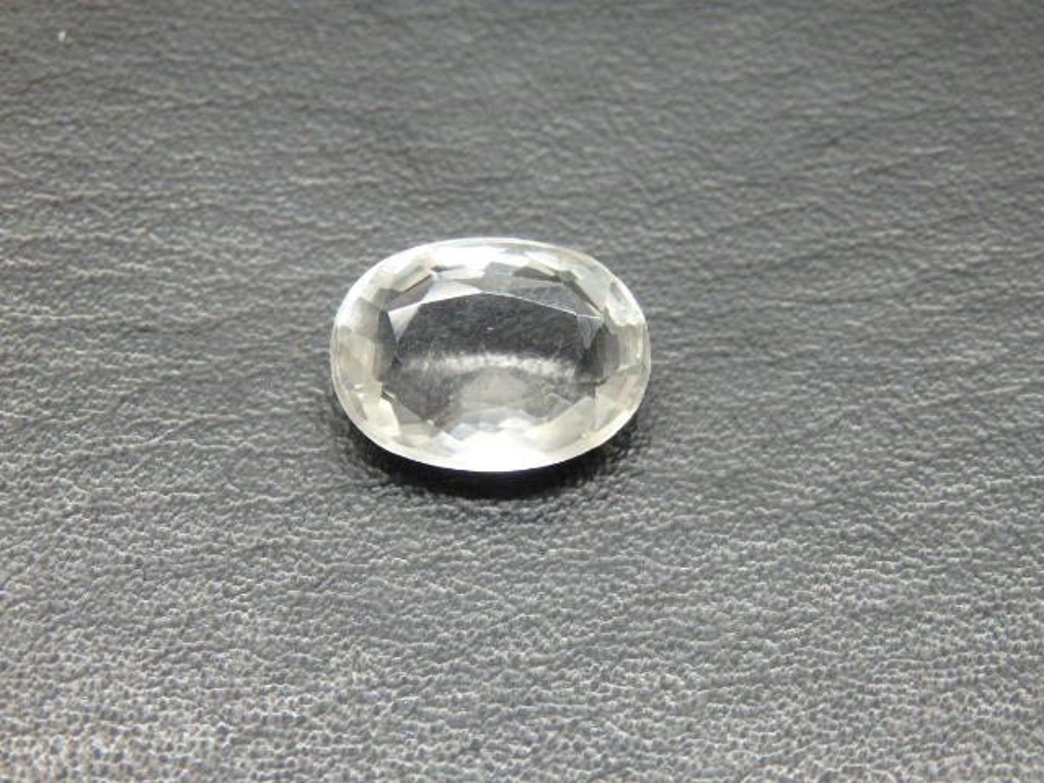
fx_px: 1991
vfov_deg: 22.3
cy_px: 392
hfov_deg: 29.4
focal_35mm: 66
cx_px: 522
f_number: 4.4
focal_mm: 11.9
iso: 400
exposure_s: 1/100
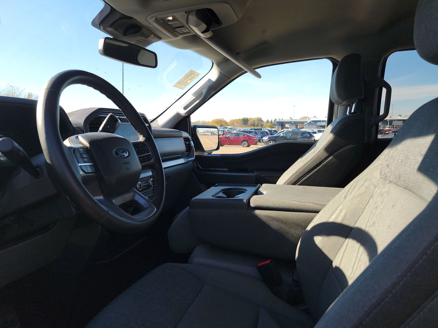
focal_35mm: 25
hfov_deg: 69.4
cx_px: 213
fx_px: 316
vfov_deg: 54.9
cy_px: 160
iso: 50
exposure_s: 1/225
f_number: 1.8
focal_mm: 6.7
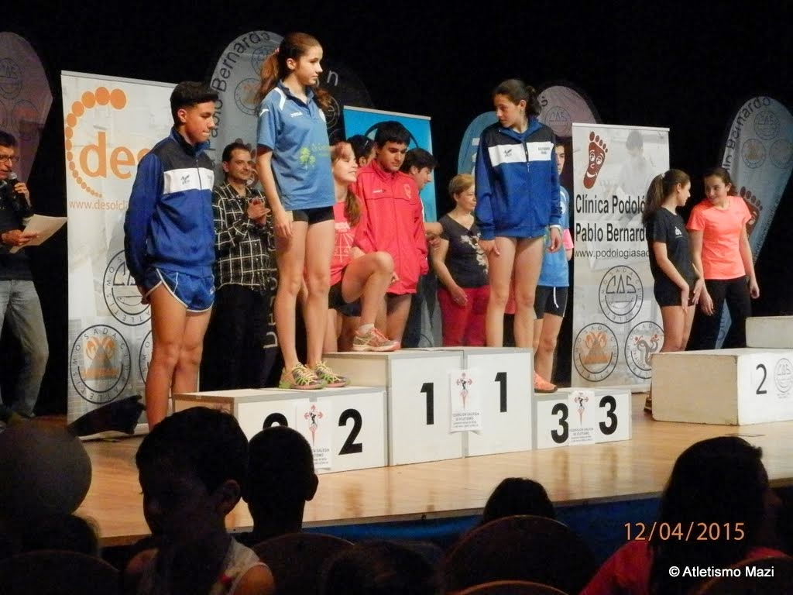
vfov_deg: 21.6
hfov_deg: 28.6
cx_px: 396
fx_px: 1558
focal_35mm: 68
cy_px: 298
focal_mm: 12.2
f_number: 4
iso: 1600
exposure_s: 1/125
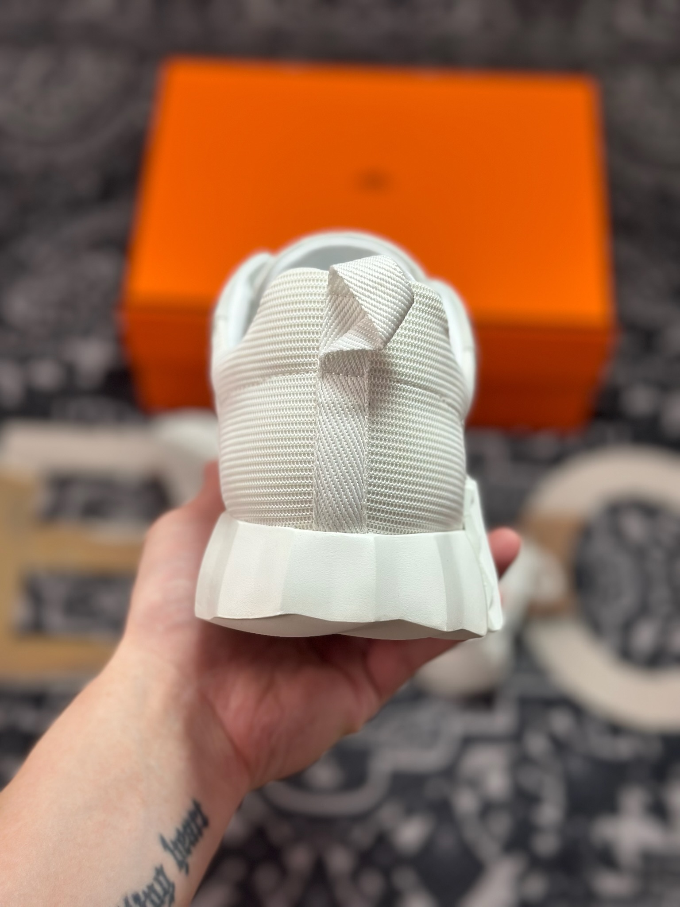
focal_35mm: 48
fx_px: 1257
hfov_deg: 30.3
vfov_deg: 39.7
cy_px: 454
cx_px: 340
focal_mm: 6.86
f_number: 1.78
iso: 80
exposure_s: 1/1212
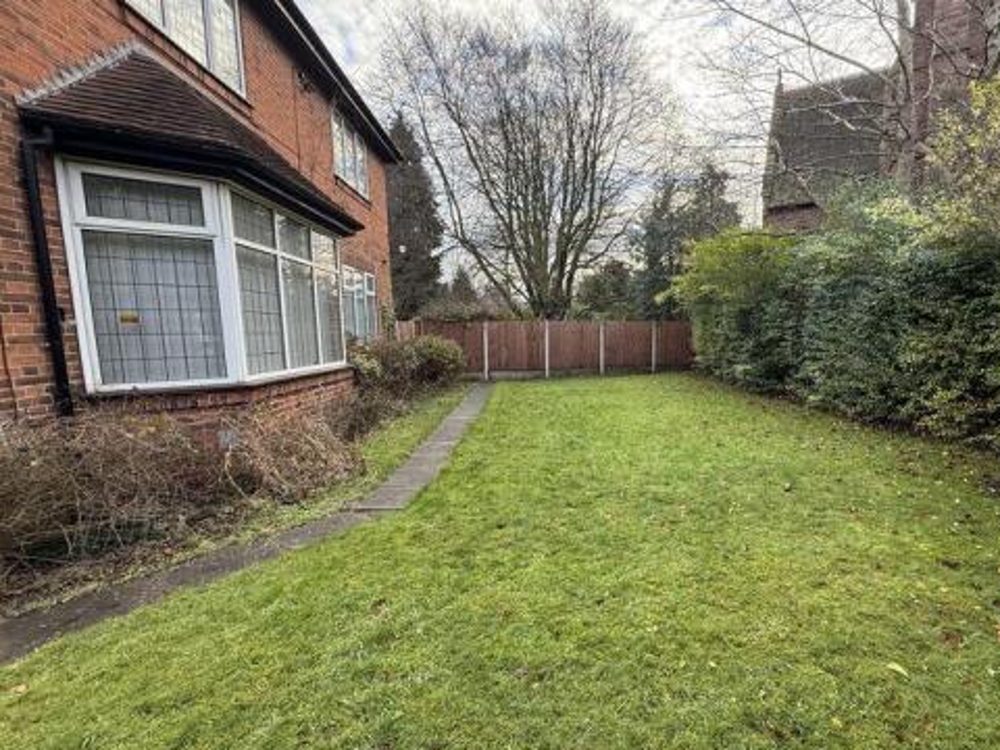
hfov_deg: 89.8
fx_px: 491
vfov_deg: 74.7
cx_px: 603
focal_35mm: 17
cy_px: 389
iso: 64
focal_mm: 2.22
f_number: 2.2
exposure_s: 1/103
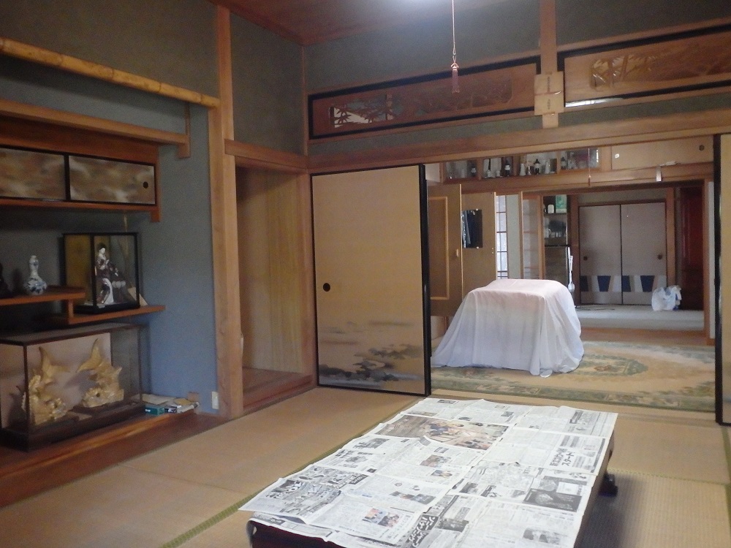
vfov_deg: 49.7
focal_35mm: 28
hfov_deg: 63.4
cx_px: 366
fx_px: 591
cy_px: 274
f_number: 3.9
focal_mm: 5
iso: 1600
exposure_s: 1/30
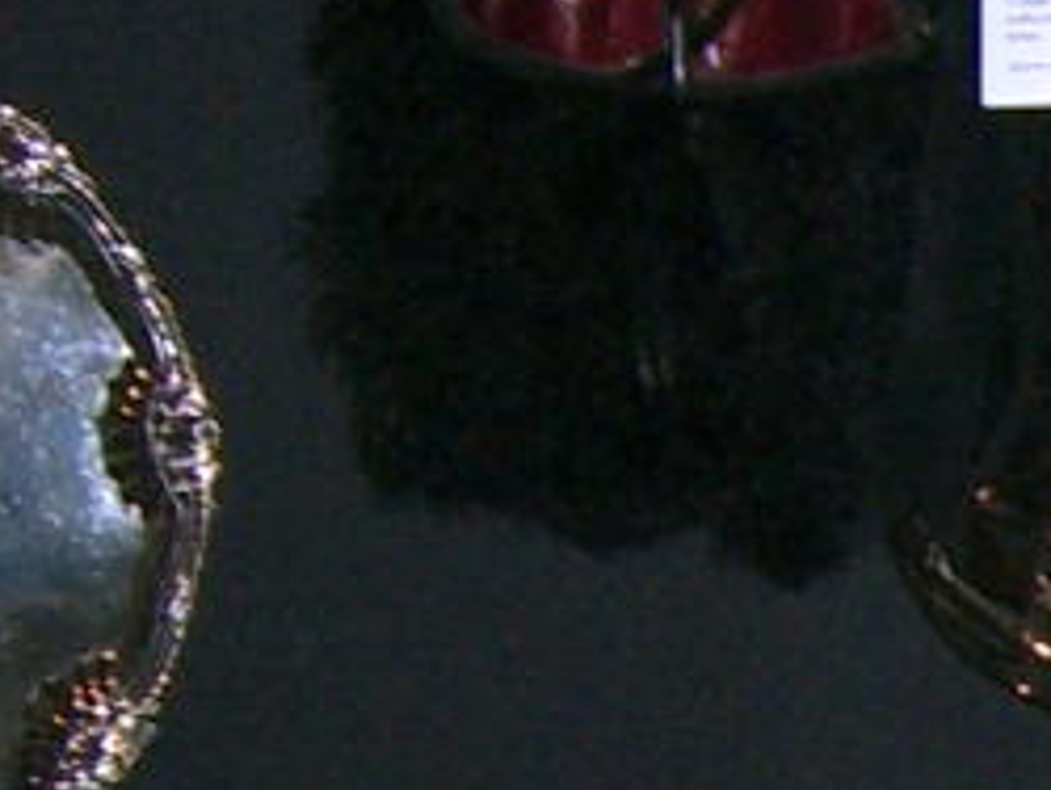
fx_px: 7385
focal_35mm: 243
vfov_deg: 6.1
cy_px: 1046
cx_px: 2543
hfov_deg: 7.6
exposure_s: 1/60
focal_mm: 6.2
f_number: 2.7
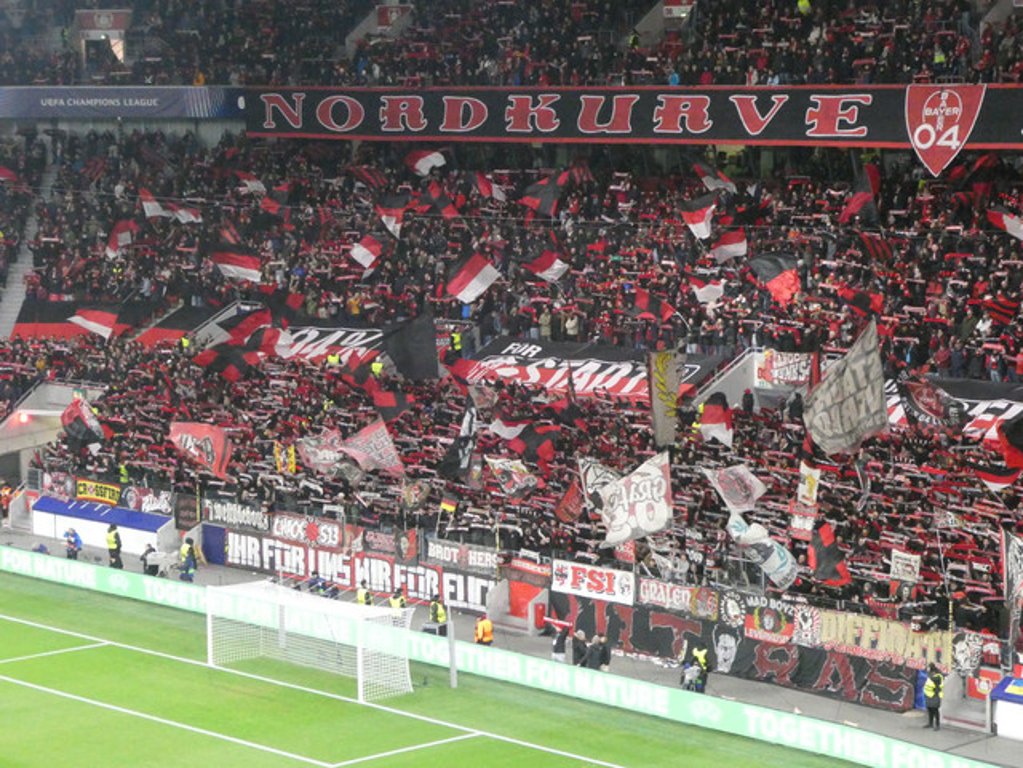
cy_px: 384
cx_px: 512
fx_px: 2660
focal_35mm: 90
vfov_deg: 16.4
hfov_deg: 21.8
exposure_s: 1/125
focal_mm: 16.1
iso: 2000
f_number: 4.9
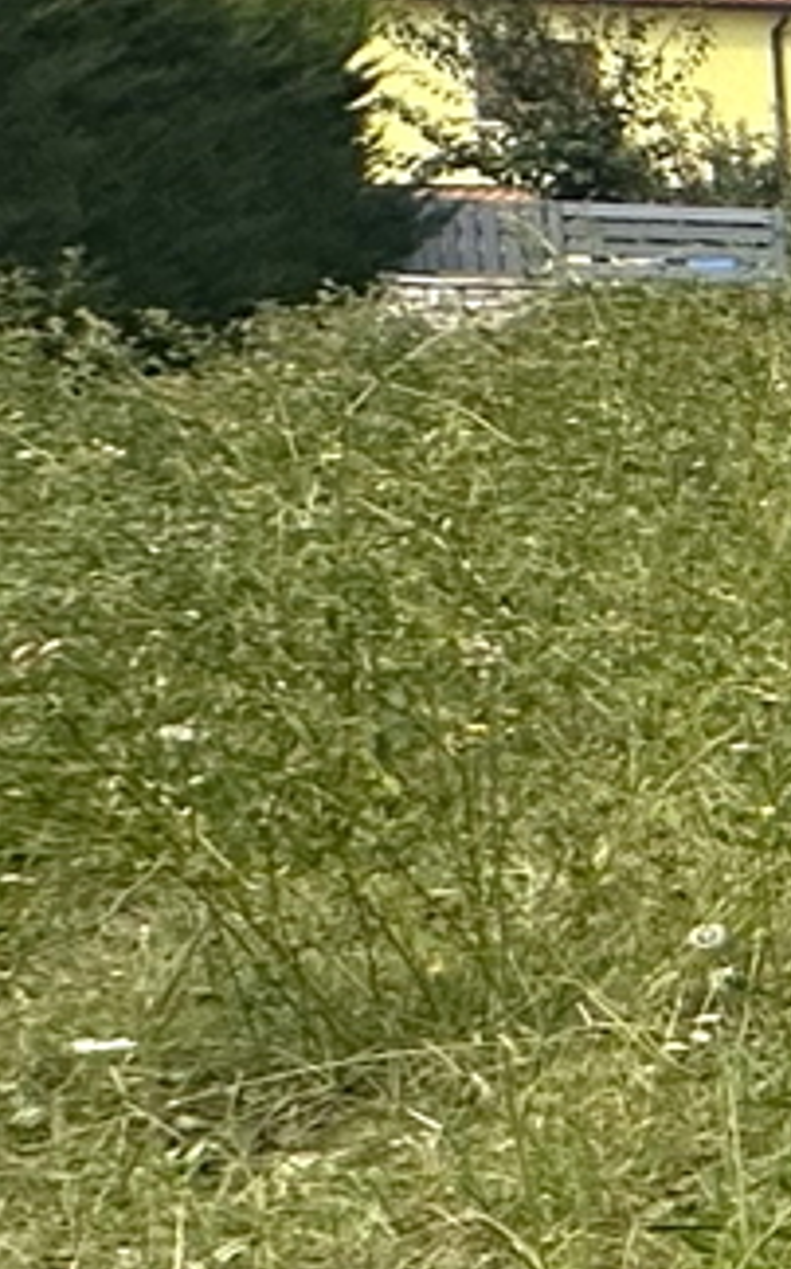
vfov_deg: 23.6
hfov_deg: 6.7
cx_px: 3751
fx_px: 3041
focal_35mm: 88
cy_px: 560
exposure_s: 1/2092
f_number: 2.2
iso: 40
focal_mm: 2.22
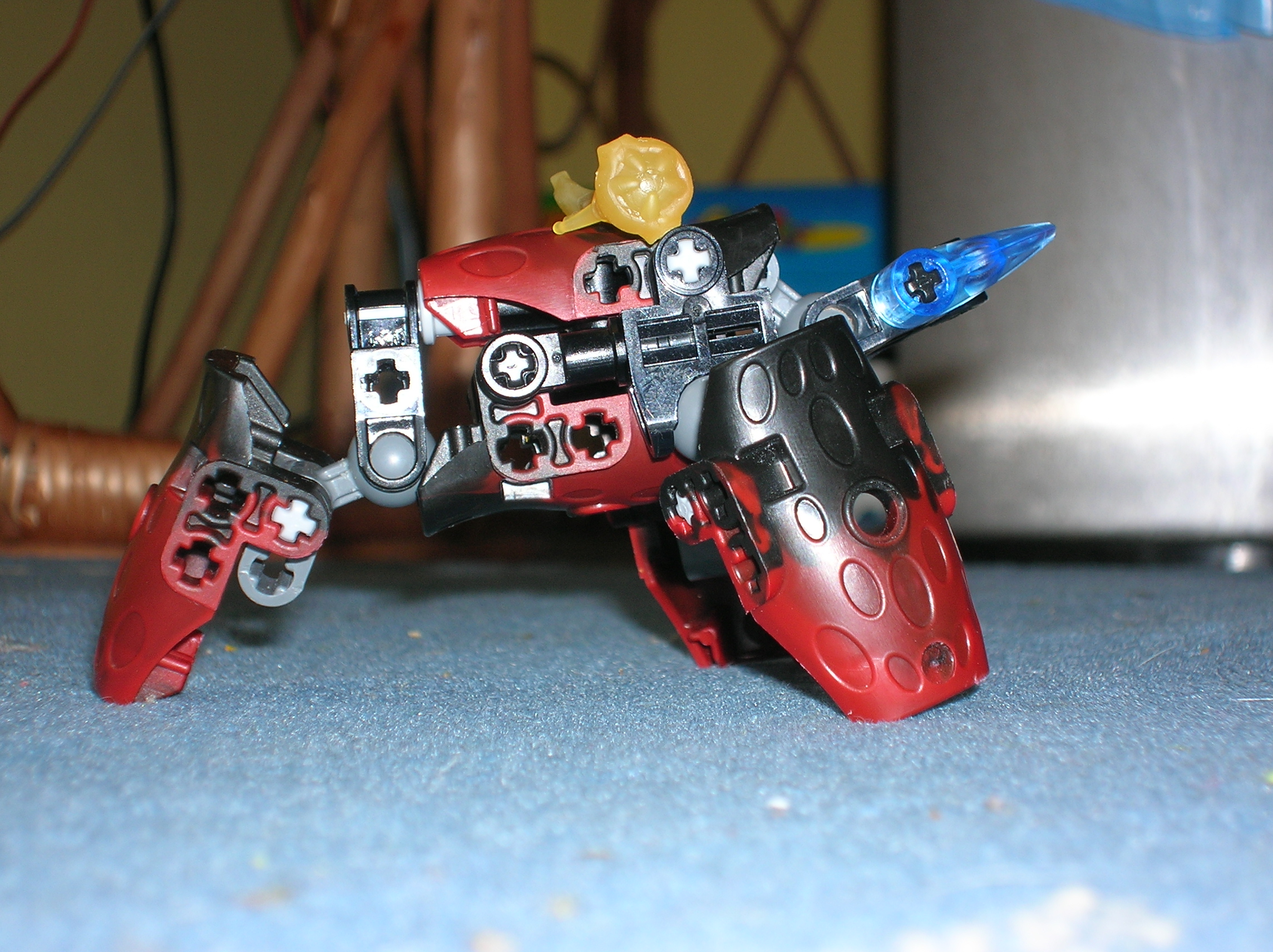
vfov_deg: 18.0
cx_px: 636
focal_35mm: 82
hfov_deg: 23.9
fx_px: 3013
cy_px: 476
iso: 50
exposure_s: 1/60.1
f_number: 4.3
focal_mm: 13.6
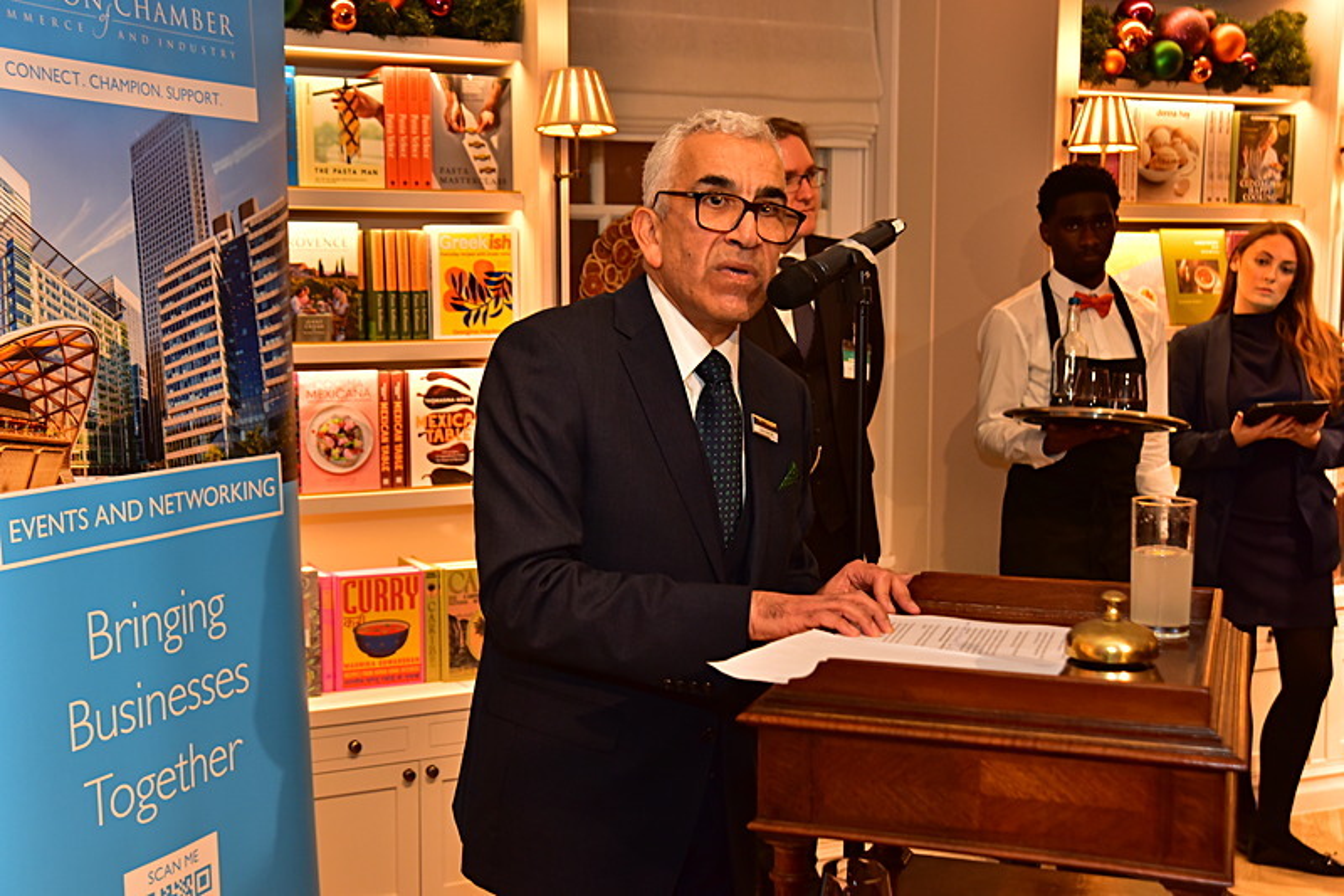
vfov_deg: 28.1
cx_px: 672
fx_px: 1792
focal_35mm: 48
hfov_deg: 41.1
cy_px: 448
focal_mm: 48
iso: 1600
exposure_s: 1/50
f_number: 5
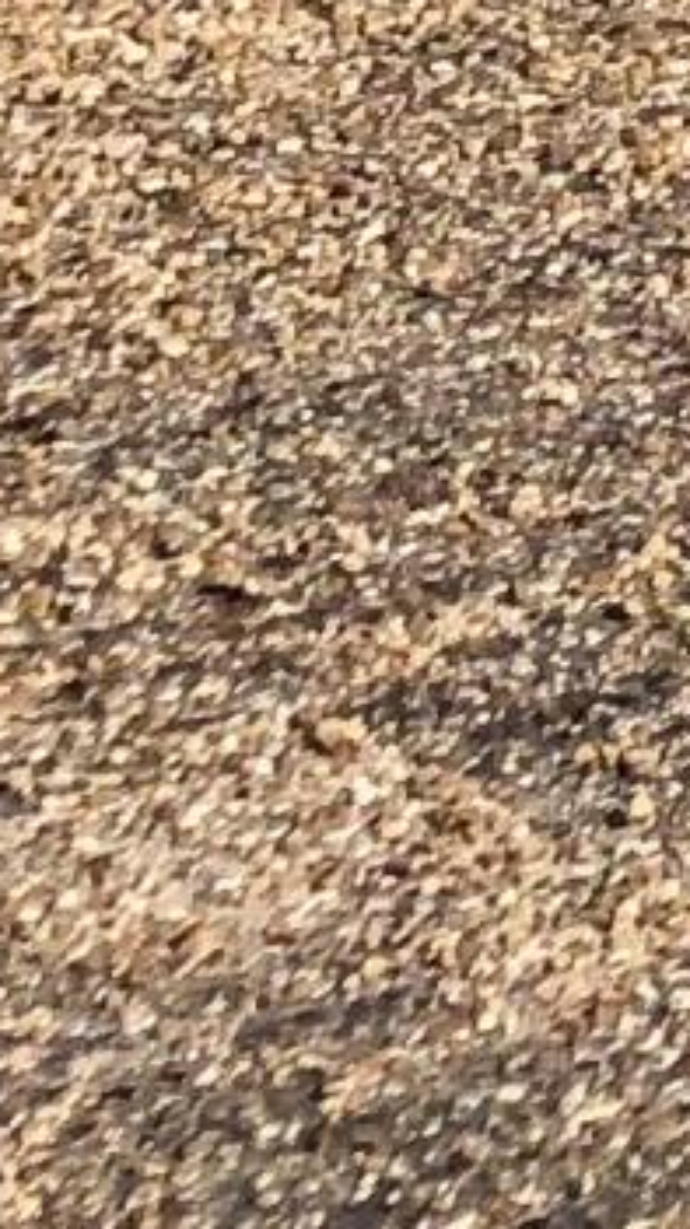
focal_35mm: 261
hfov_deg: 3.8
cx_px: 4399
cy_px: -2563
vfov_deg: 7.3
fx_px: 8504
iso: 20
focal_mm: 3.99
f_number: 1.8
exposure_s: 1/1412
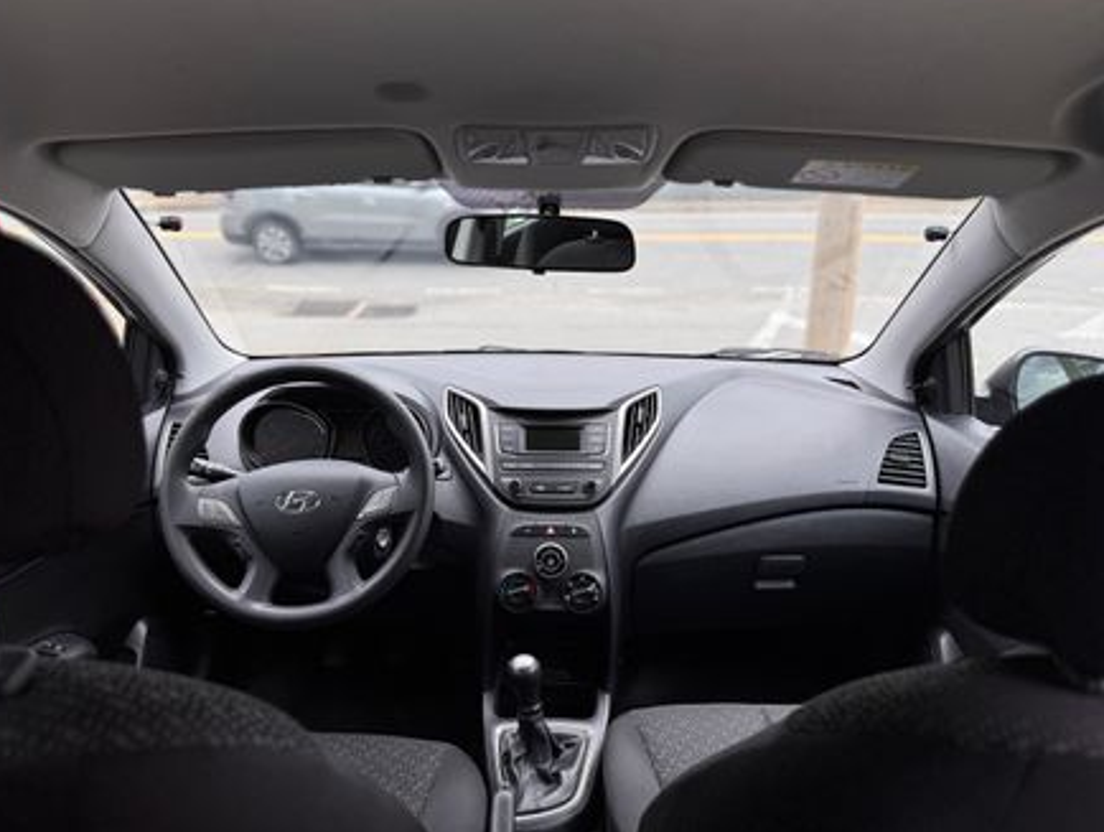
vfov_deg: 53.2
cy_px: 433
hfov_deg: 67.2
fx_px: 831
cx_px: 524
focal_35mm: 26
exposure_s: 1/980
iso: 80
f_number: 1.78
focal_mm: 6.76
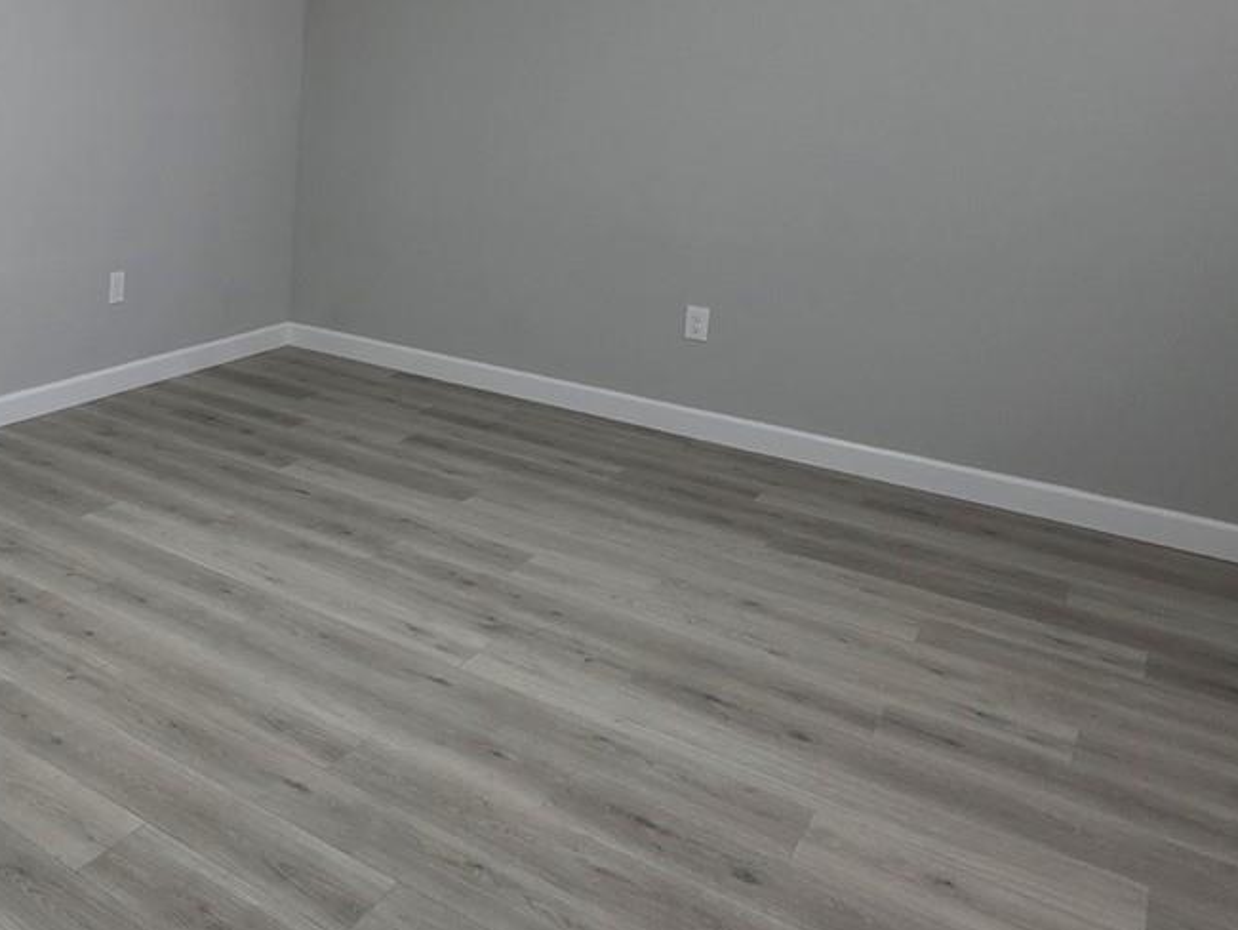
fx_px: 1145
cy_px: 135
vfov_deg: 41.5
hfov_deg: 49.0
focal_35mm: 32
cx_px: 67
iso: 200
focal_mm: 2.2
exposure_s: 1/60
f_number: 1.9
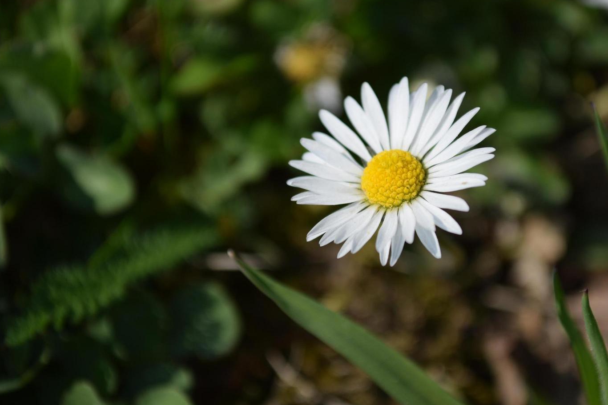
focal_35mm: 97
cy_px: 189
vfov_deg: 14.2
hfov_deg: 21.1
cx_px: 335
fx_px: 1631
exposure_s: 1/800
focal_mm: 55
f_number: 5.6
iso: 100
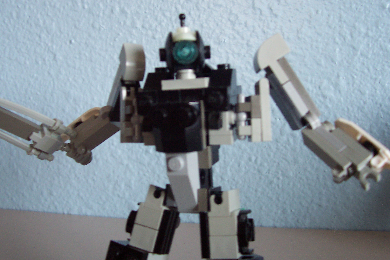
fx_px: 422
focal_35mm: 39
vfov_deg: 34.2
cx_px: 193
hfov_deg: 49.5
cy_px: 129
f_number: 2.8
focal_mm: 5.6
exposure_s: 1/20
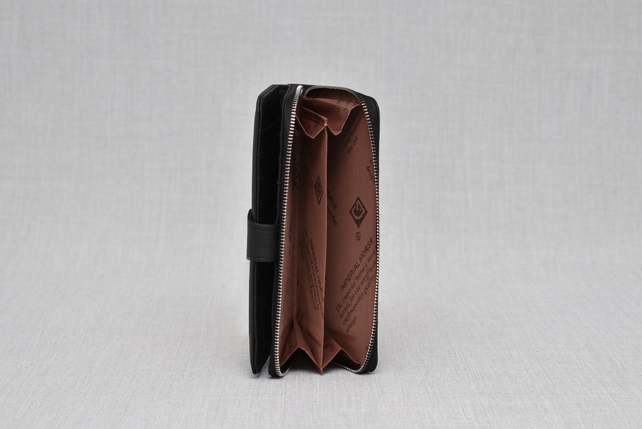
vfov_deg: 19.0
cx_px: 321
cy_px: 214
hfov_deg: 28.0
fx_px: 1285
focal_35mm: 72
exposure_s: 1/60
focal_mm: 48
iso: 100
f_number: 5.6
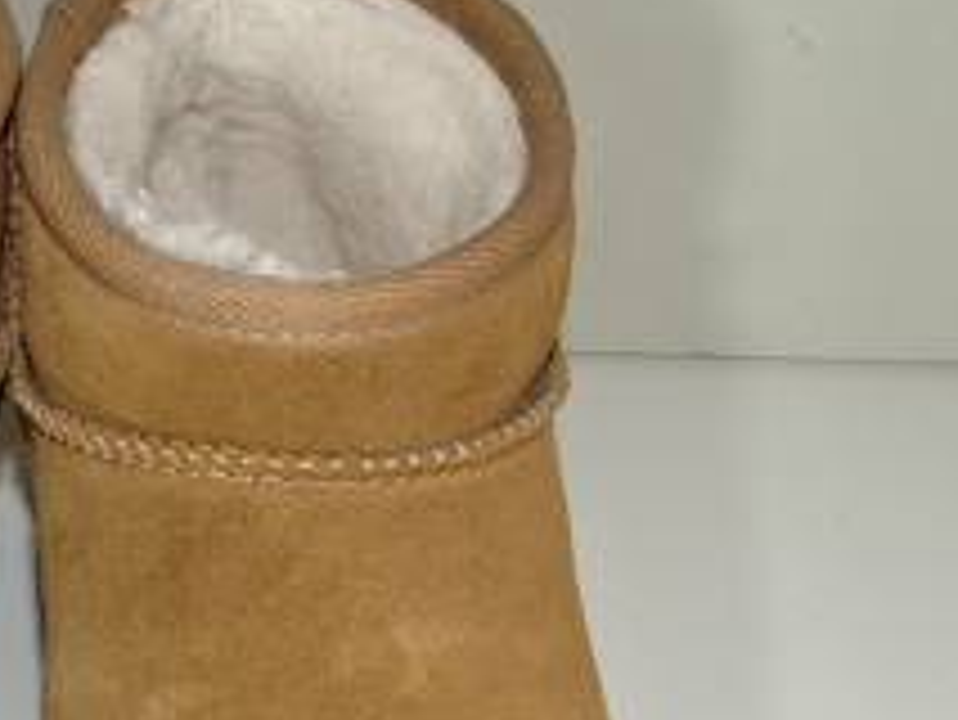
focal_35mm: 72
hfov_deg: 25.8
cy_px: 909
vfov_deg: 19.1
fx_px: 1994
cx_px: 31
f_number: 3.5
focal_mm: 4.1
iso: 80
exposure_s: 1/50
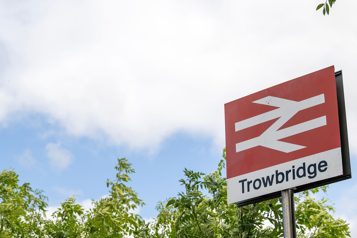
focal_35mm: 78
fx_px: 773
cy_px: 119
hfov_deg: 26.0
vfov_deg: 17.5
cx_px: 178
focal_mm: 78
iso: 400
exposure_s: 1/1600
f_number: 5
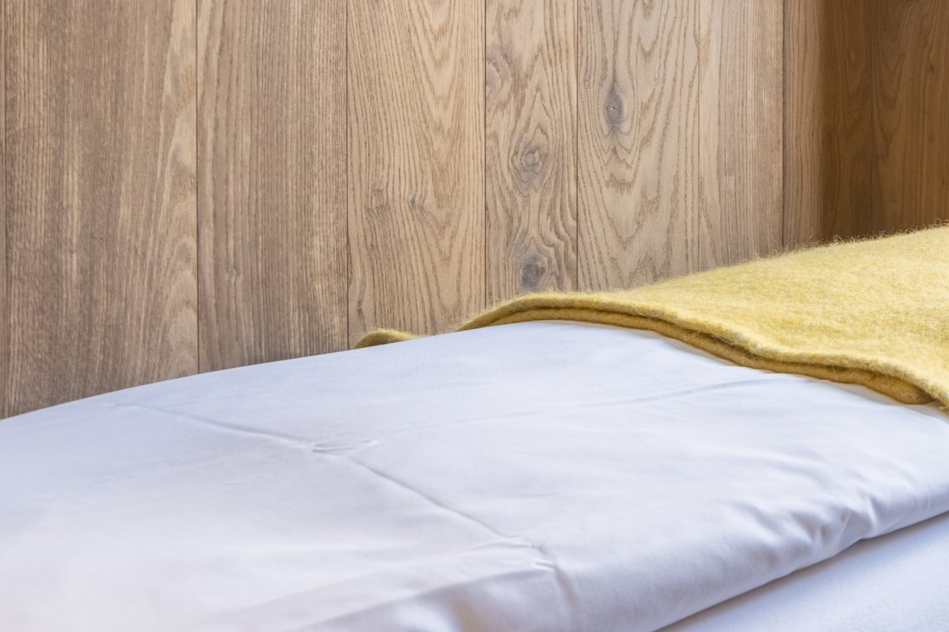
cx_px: 1268
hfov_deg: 30.0
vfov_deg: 25.0
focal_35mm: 51
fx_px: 1344
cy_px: -25
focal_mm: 19
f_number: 8
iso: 100
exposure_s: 1/200
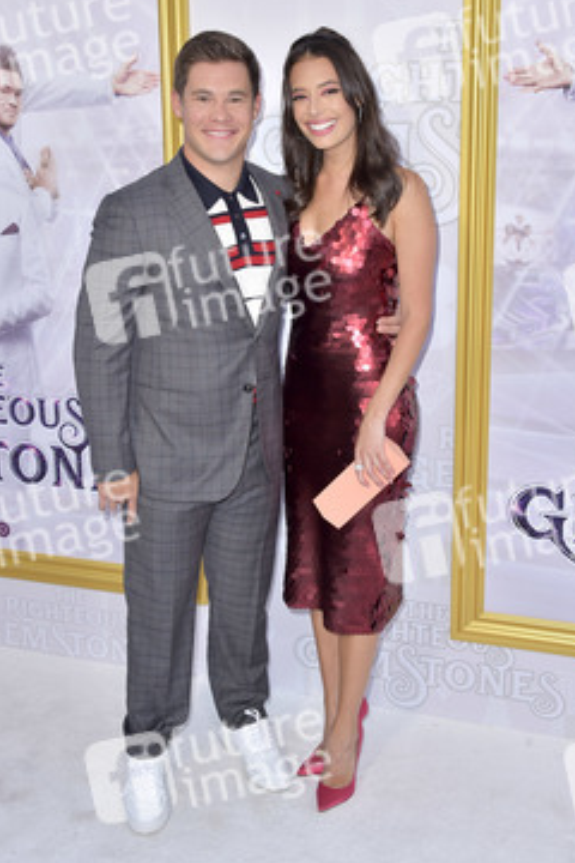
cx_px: 279
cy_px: 408
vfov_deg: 48.4
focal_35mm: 40
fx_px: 958
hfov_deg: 33.4
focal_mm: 36
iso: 320
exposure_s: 1/250
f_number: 7.1
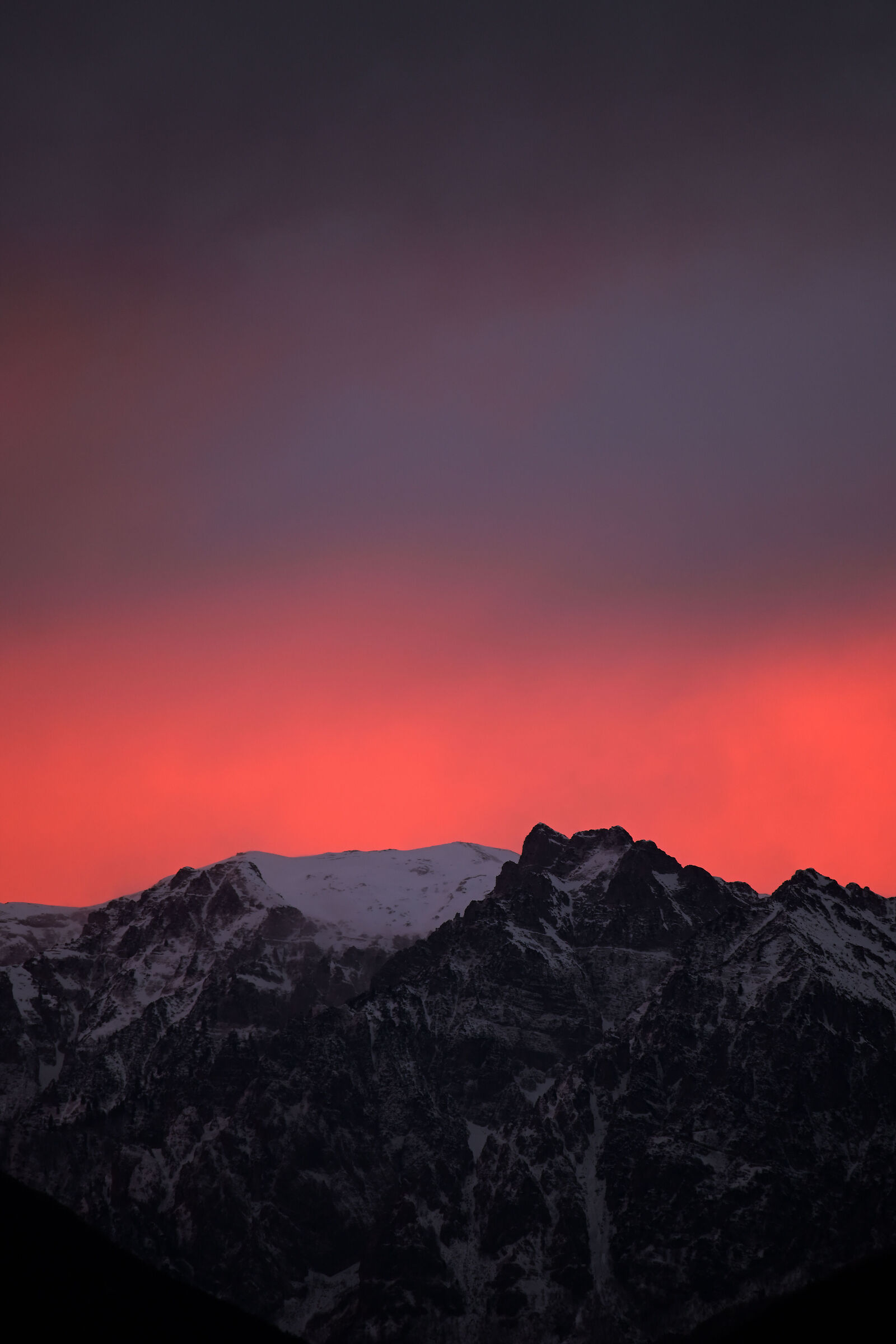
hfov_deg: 3.7
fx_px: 13999
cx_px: 448
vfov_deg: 5.5
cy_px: 672
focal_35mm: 375
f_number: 6.3
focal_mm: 250
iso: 320
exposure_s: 1/20
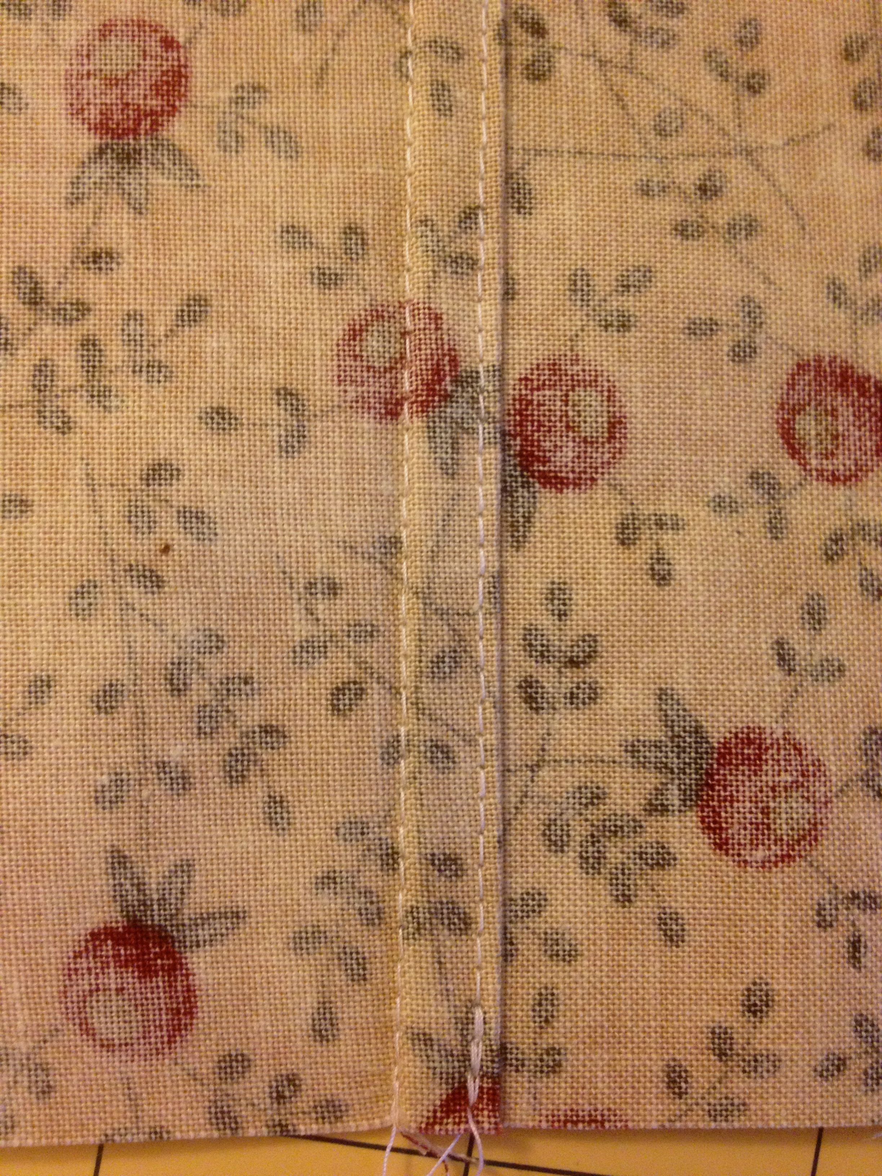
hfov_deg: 40.7
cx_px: 441
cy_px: 588
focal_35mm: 35
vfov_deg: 52.6
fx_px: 1189
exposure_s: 1/20
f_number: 2.4
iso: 250
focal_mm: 4.28
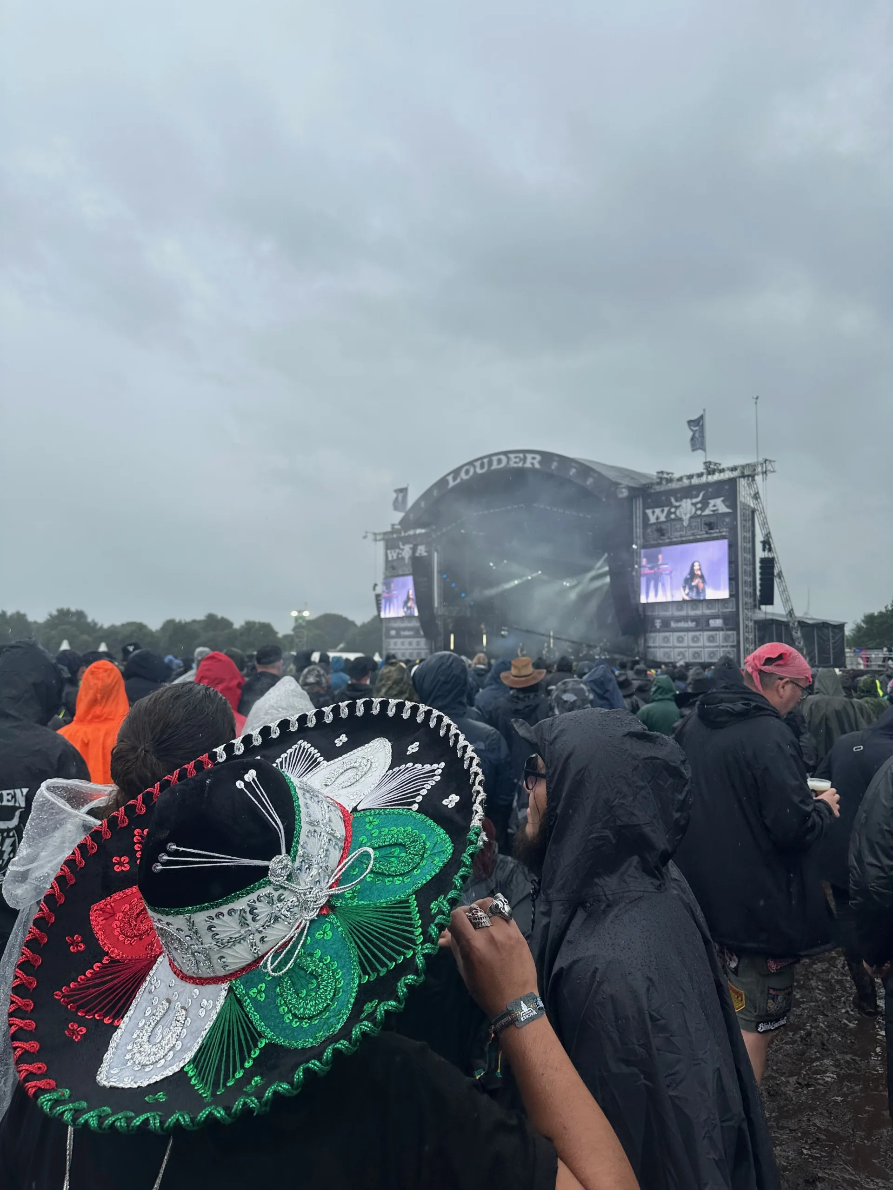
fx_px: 826
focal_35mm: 24
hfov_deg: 56.8
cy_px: 595
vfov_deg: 71.6
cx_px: 446
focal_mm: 6.86
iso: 80
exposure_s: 1/1256
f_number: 1.78
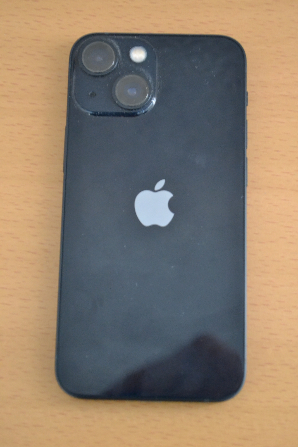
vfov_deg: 24.6
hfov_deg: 16.6
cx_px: 149
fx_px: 1024
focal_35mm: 82
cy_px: 224
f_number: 5.6
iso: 3200
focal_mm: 55
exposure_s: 1/40
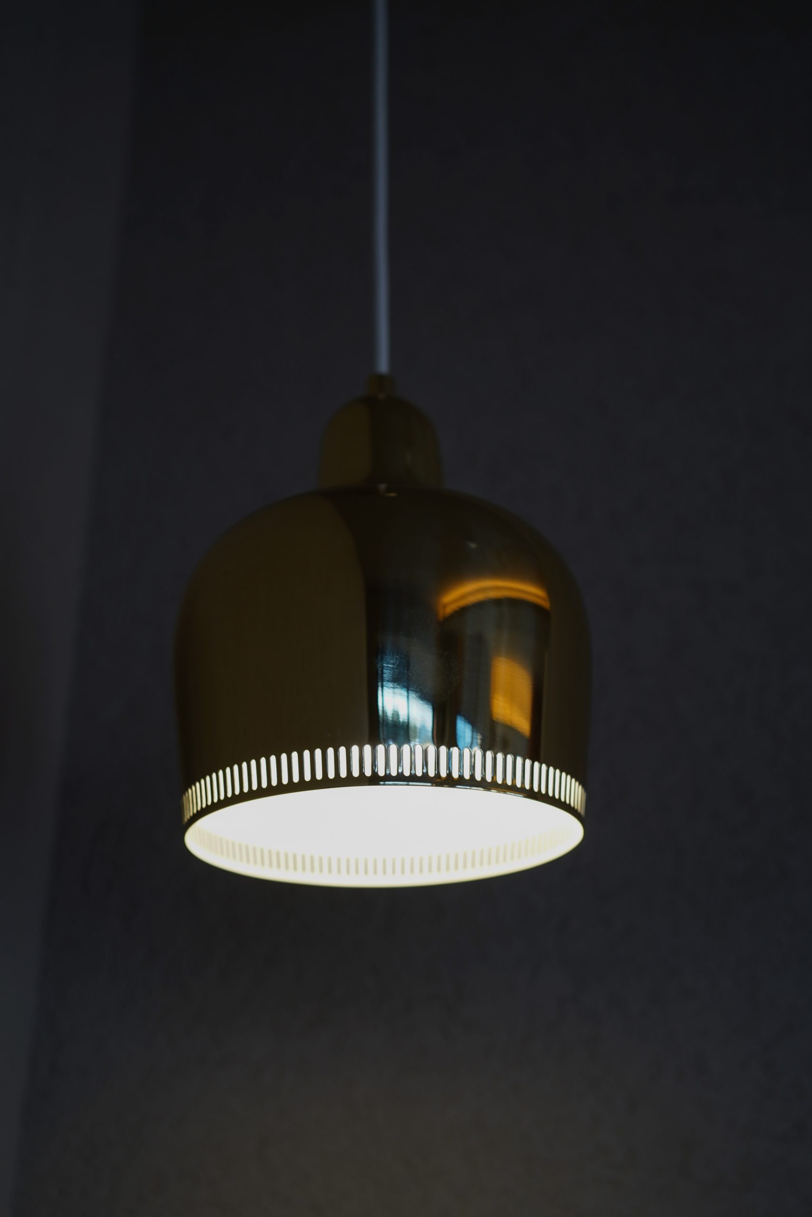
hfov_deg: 37.9
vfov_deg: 54.4
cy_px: 608
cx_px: 406
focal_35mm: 35
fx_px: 1184
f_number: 4
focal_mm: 35
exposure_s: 1/50
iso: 100
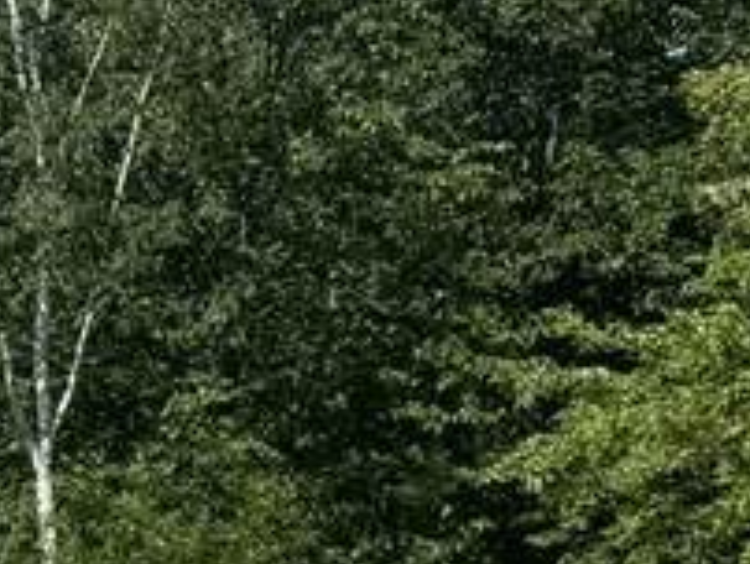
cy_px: 1002
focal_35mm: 152
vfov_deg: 9.3
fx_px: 3297
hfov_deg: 10.4
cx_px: -1296
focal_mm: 6.76
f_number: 1.78
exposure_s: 1/4049
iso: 80
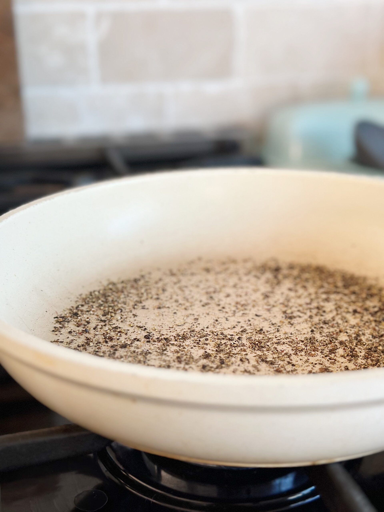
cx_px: 192
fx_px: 710
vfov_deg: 39.7
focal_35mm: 48
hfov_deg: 30.3
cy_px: 256
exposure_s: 1/60
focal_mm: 6.86
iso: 160
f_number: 1.78
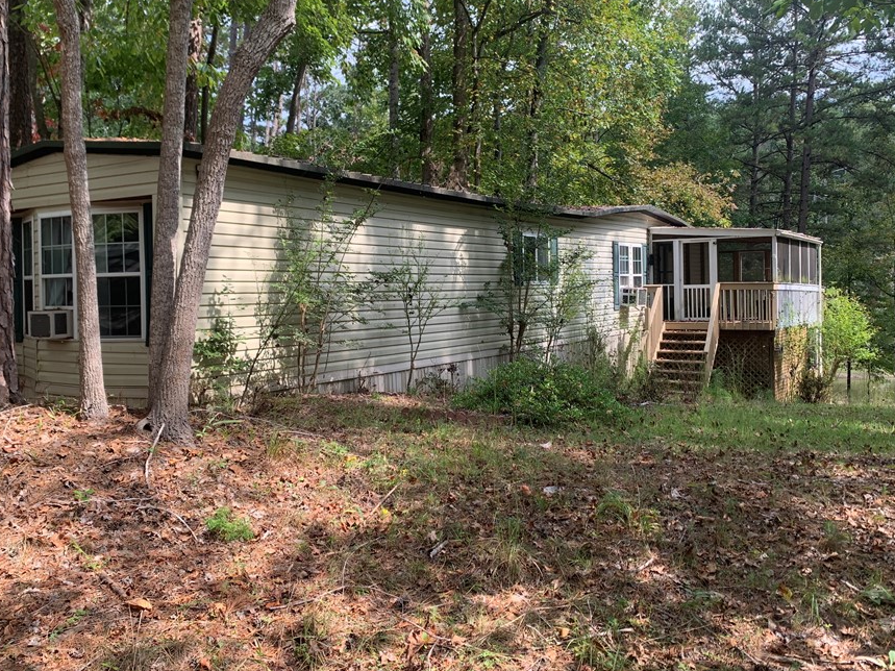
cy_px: 303
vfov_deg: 45.4
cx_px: 453
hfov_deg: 58.4
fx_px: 801
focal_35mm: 31
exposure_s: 1/391
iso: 25
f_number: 1.8
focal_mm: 4.25
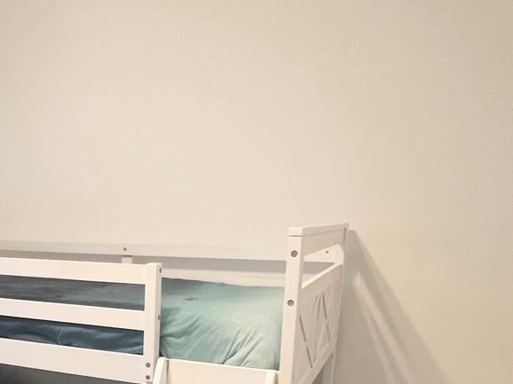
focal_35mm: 36
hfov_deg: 48.4
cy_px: 363
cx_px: 100
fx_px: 533
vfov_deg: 36.5
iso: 250
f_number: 1.8
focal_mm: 1.57
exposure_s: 1/60
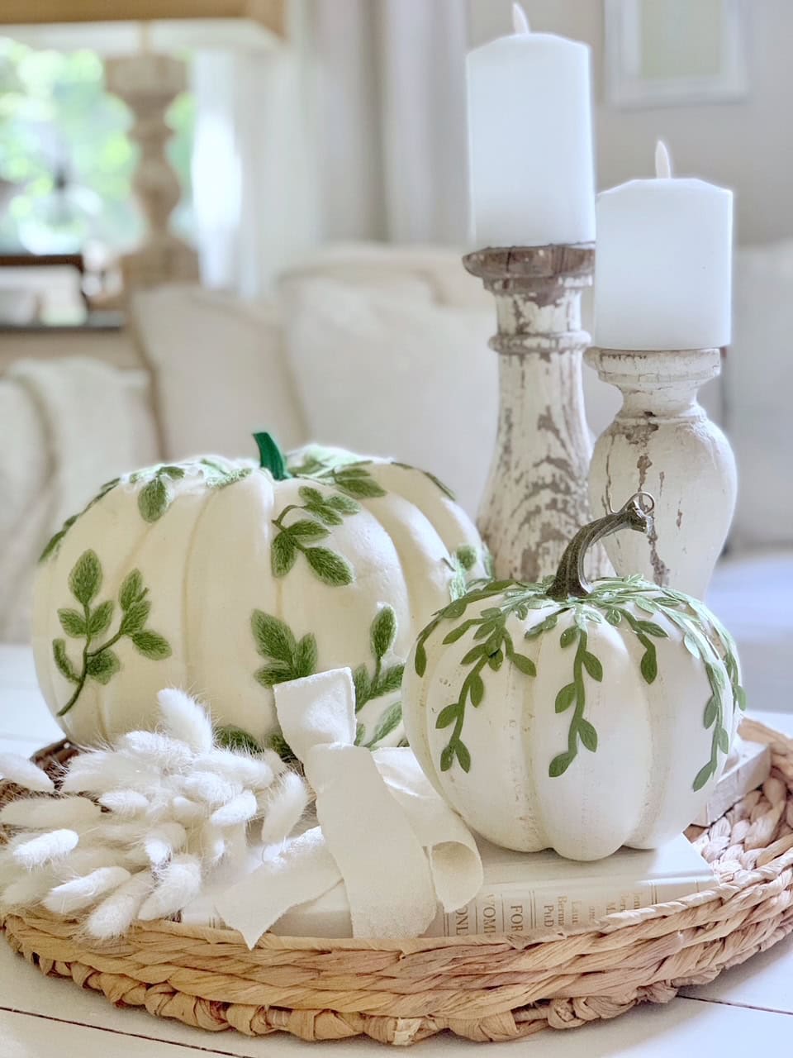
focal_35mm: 52
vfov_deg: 36.8
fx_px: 1588
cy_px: 529
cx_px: 396
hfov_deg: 28.0
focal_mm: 6
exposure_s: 1/60
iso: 200
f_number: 2.4
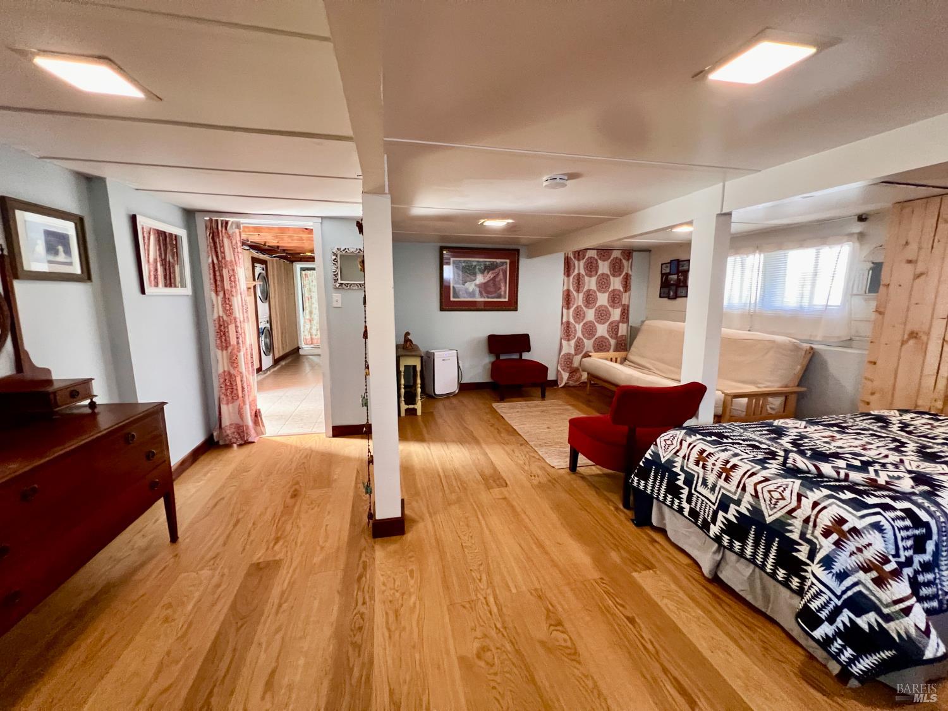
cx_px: 474
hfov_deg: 106.2
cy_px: 356
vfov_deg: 89.9
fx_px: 356
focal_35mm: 13
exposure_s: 1/60
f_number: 1.8
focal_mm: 1.57
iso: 500
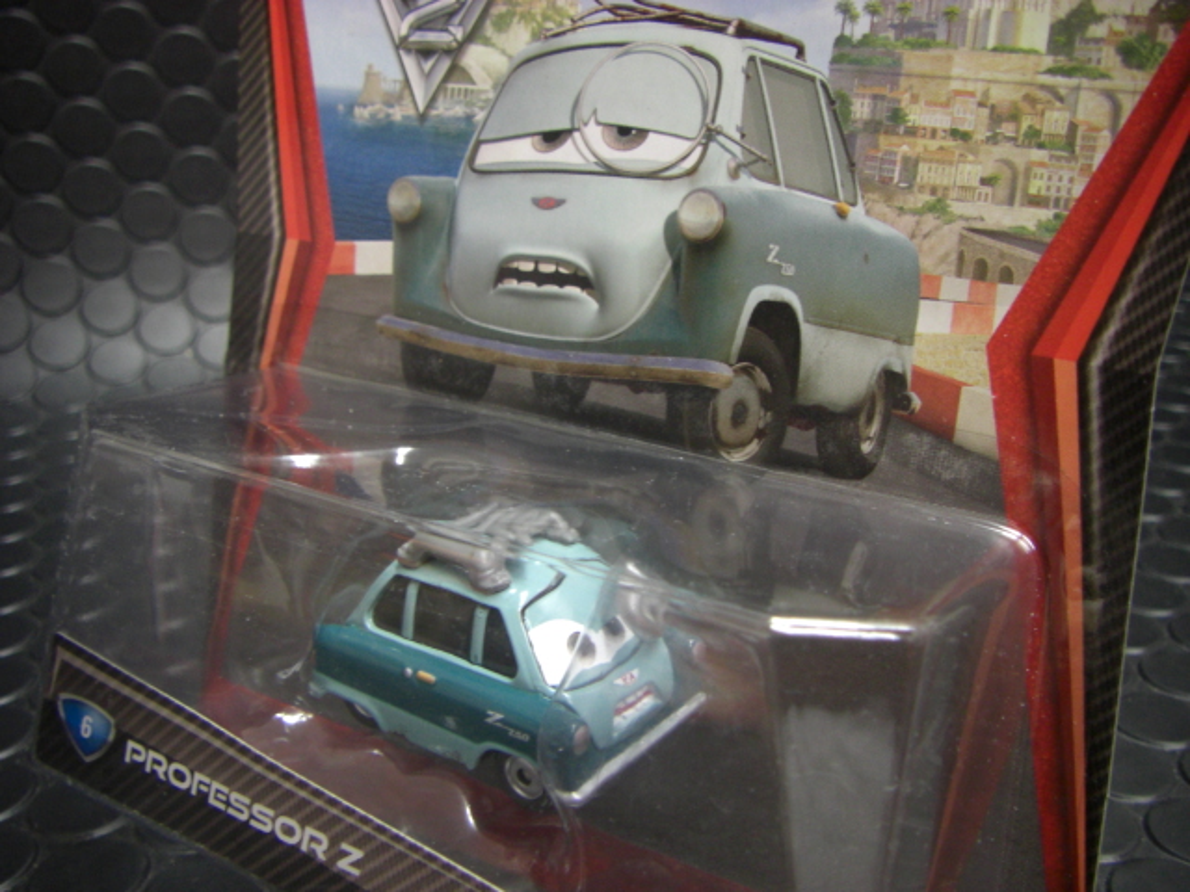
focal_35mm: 38
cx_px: 595
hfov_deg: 49.0
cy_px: 446
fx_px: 1306
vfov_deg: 37.7
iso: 200
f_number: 3.4
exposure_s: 1/13
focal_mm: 6.3
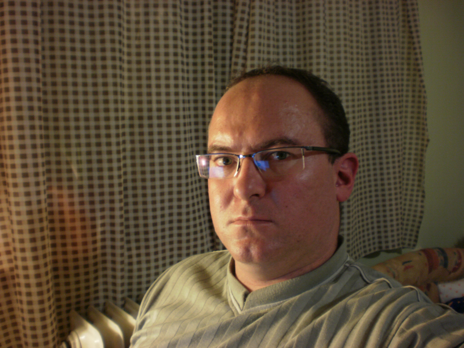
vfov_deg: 39.7
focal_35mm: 36
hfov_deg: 51.4
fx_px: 483
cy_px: 174
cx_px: 232
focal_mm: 6.3
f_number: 3.1
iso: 125
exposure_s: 1/6
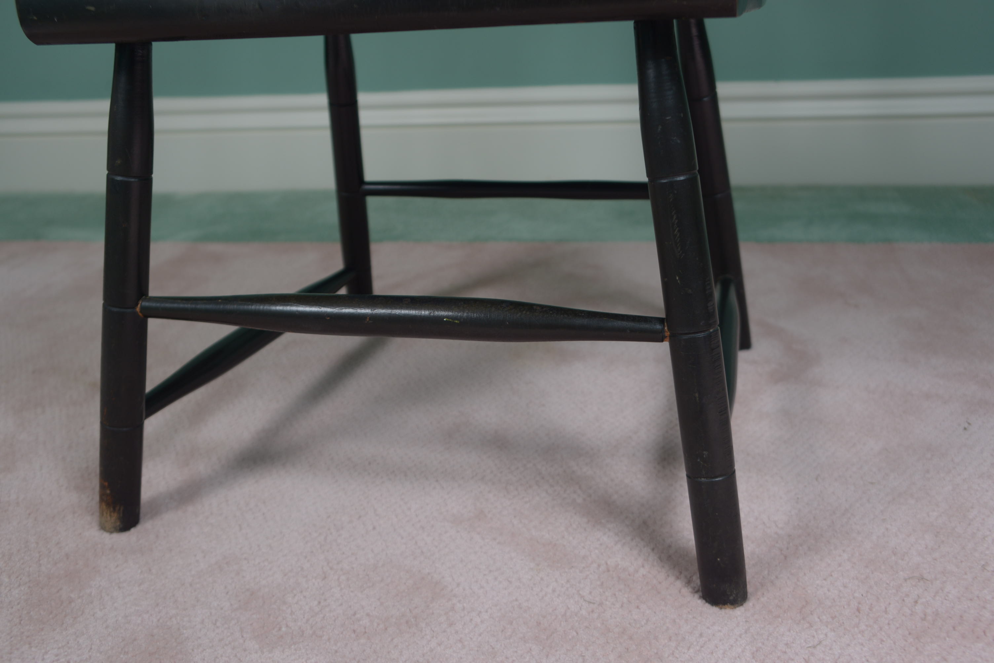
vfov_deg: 35.1
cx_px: 497
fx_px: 1050
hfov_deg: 50.7
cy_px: 332
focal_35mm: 38
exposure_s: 1/160
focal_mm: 38
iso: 400
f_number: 5
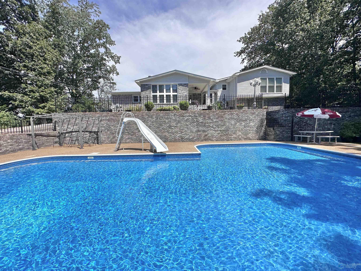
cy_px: 136
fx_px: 146
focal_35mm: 14
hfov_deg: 102.1
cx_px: 180
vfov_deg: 85.7
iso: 50
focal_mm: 2.22
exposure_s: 1/2681
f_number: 2.2
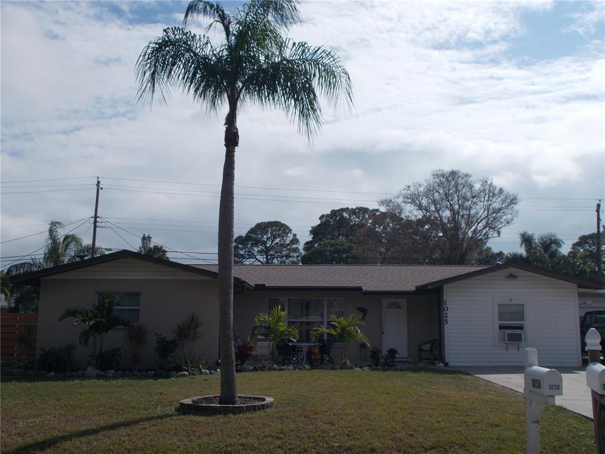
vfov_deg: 36.8
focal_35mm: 39
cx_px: 302
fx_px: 682
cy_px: 227
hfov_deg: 47.9
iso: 80
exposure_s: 1/400
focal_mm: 6.9
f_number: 9.8
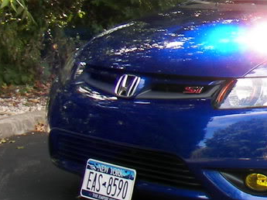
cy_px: 74
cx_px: 387
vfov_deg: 13.8
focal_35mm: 107
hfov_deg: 16.9
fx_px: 824
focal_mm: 6
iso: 50
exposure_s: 1/60
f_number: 2.8
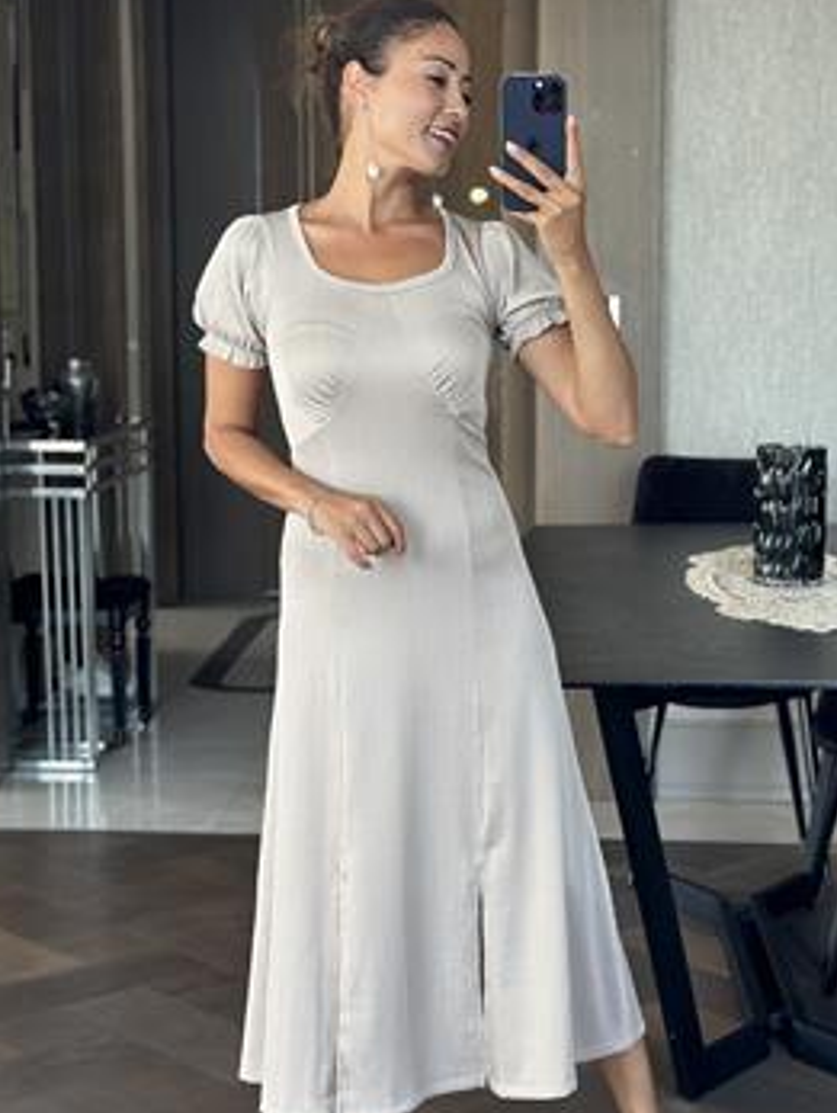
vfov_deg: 27.7
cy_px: 619
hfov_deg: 21.0
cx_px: 478
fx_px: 2253
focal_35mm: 70
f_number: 1.78
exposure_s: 1/74
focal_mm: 6.86
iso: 125
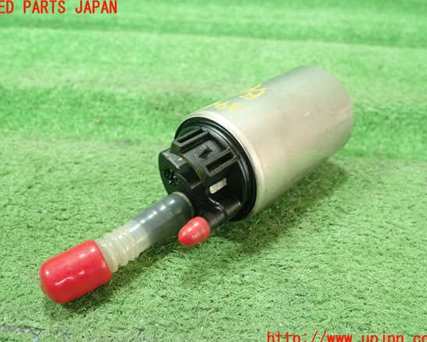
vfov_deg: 45.8
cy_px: 174
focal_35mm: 32
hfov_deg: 55.7
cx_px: 209
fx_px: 404
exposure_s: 1/125
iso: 500
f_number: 2.3
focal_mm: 5.5
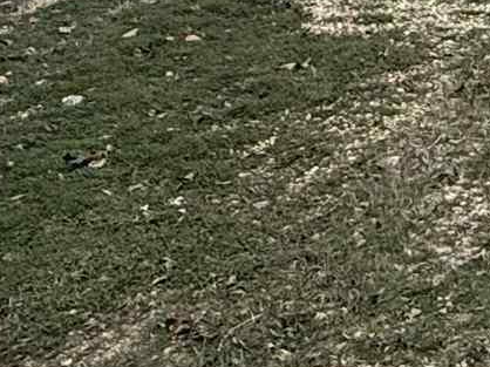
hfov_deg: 16.2
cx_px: 872
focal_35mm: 103
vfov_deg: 13.5
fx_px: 1457
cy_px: -198
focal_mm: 2.22
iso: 50
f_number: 2.2
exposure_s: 1/1105
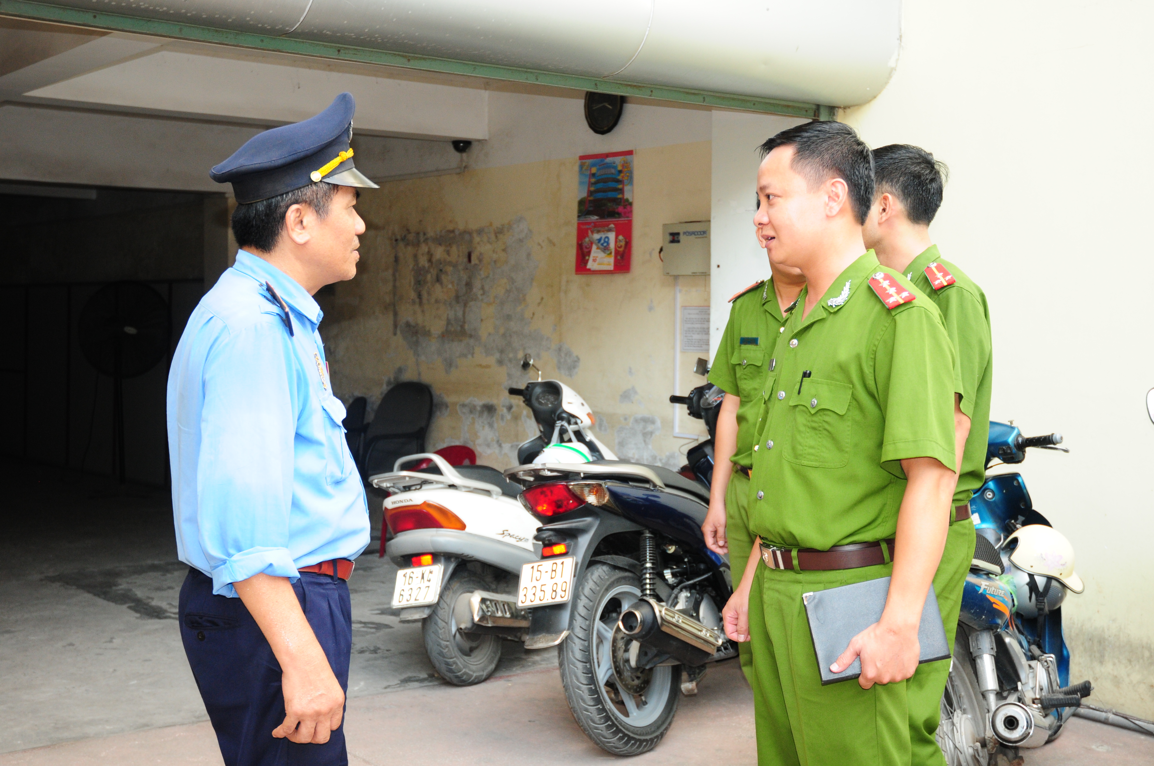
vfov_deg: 26.4
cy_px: 383
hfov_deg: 38.9
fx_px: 1633
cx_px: 577
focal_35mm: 51
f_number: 4
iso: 640
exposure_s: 1/200
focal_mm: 34
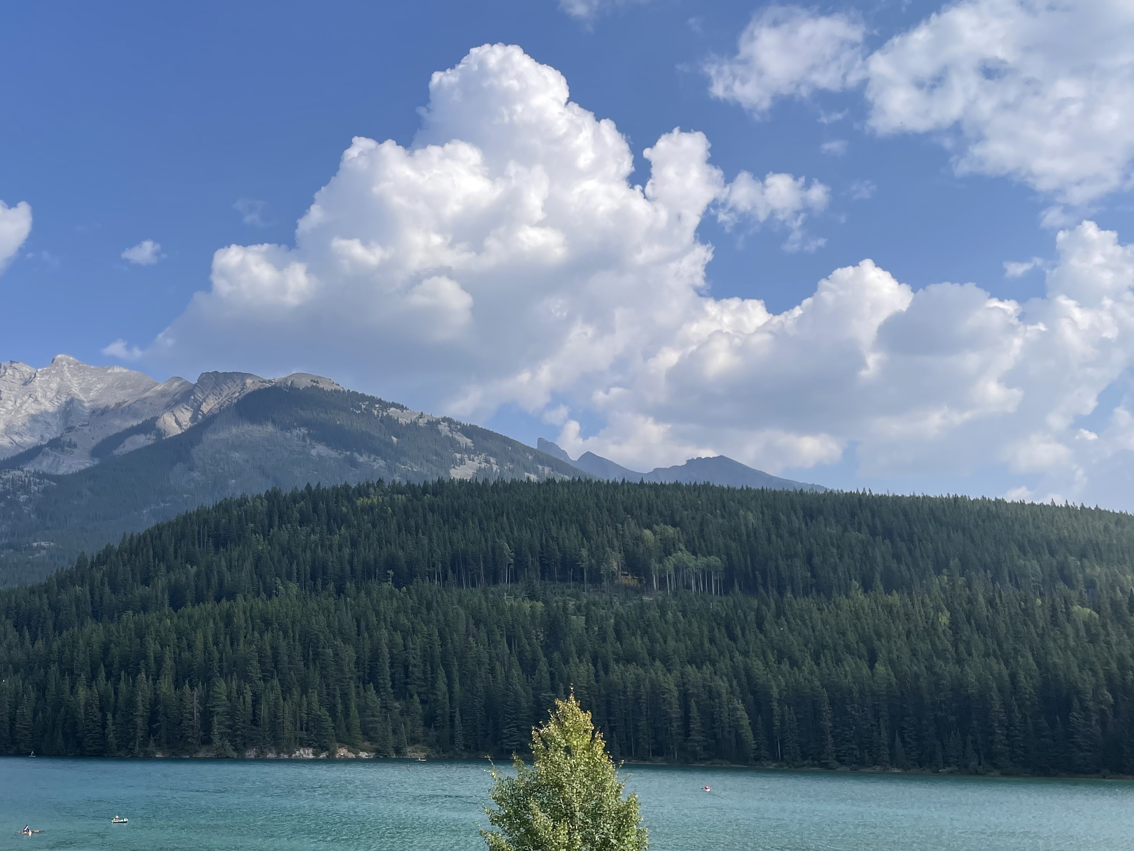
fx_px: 1179
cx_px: 380
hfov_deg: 50.5
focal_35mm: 36
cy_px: 416
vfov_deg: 39.7
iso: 32
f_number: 1.6
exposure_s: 1/4000
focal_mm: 4.2
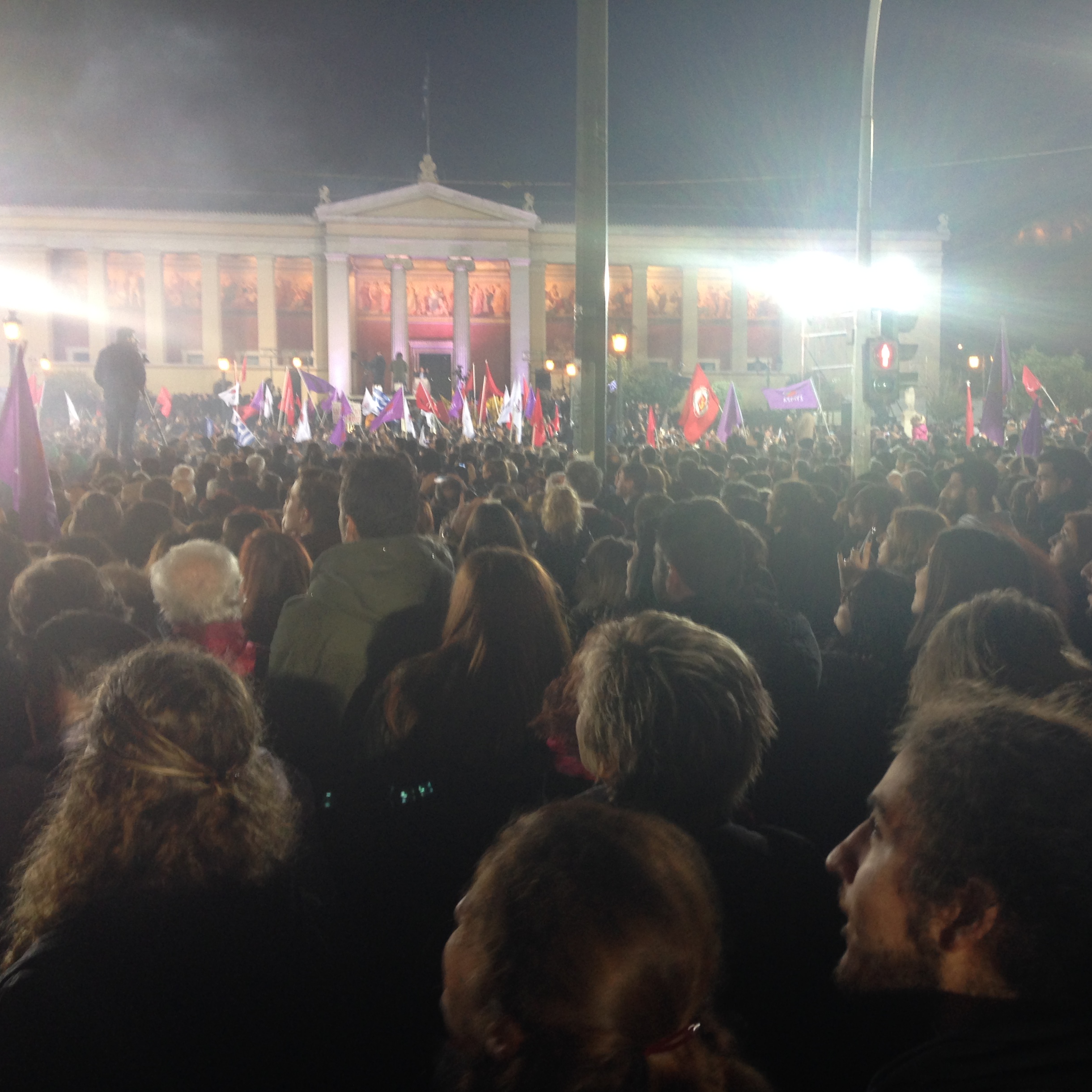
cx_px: 669
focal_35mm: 39
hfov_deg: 42.6
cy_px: 547
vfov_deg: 42.8
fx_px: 1392
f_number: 2.4
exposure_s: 1/20
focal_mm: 4.12
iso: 64
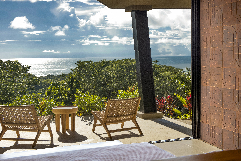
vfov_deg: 26.0
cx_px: 120
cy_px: 80
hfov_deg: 38.2
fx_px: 348
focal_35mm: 52
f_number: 11
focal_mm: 52
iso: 200
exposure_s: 1/1000
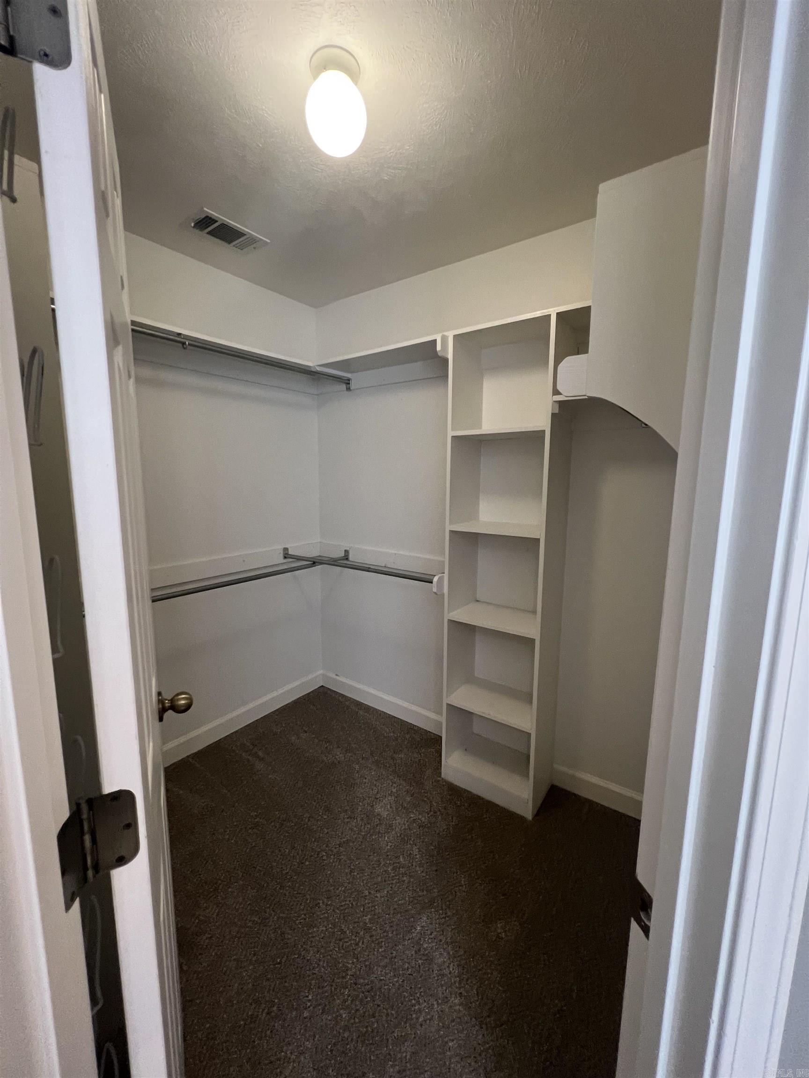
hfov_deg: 89.9
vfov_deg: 106.2
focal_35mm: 13
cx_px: 404
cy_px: 539
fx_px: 405
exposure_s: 1/120
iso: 200
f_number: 1.8
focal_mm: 1.57
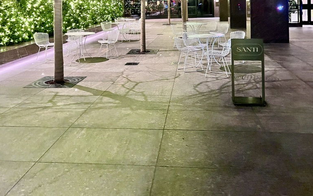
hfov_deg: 52.7
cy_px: 10
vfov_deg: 32.3
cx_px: 156
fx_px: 316
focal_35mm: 37
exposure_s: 1/40
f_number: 1.5
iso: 500
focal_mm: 5.7
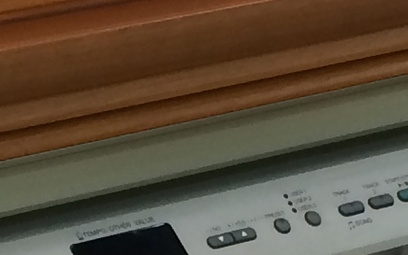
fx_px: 2559
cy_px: 707
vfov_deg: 5.4
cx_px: 199
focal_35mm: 230
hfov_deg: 9.1
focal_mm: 4.15
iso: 100
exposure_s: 1/30
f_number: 2.2
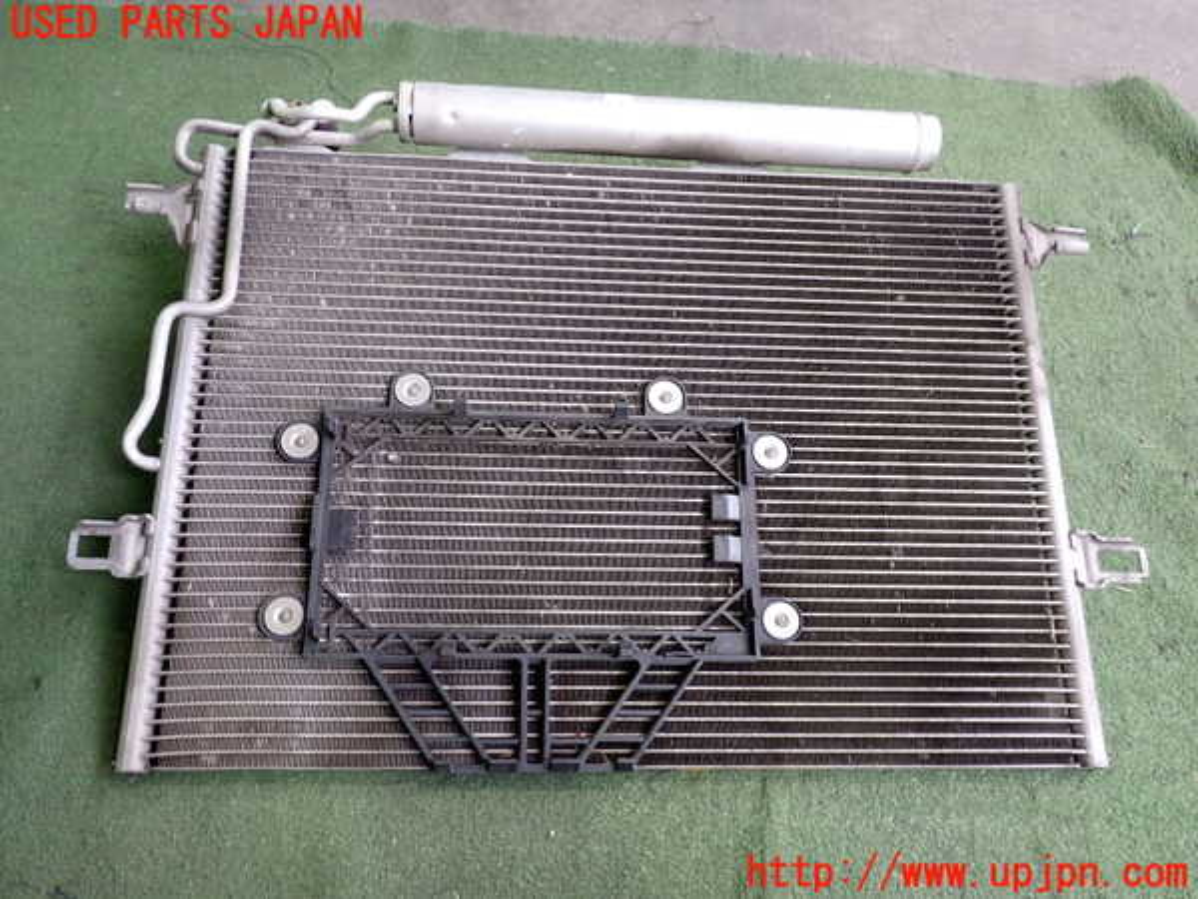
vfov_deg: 46.8
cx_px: 599
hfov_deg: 60.0
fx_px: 1038
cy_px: 450
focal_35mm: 30
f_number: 2.3
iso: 200
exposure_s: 1/30
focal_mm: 5.4
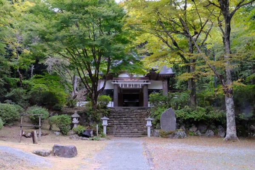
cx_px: 128
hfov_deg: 43.6
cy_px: 85
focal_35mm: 45
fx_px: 319
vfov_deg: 29.9
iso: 12800
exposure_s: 1/28
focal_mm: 30.2
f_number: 22
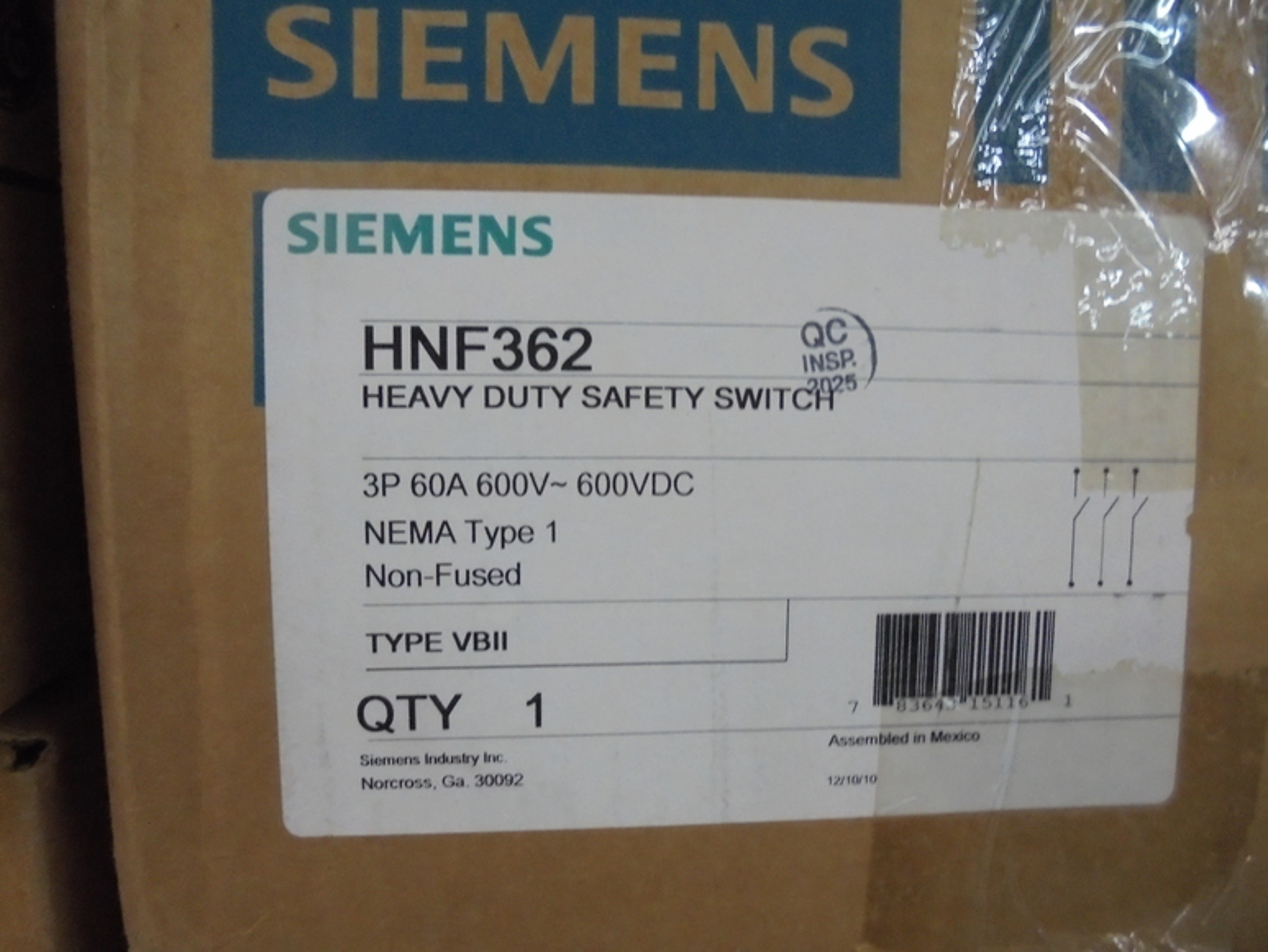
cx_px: 634
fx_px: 953
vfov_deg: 53.1
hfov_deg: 67.3
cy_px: 476
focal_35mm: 26
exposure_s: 1/20
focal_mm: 4.6
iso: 400
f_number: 3.5
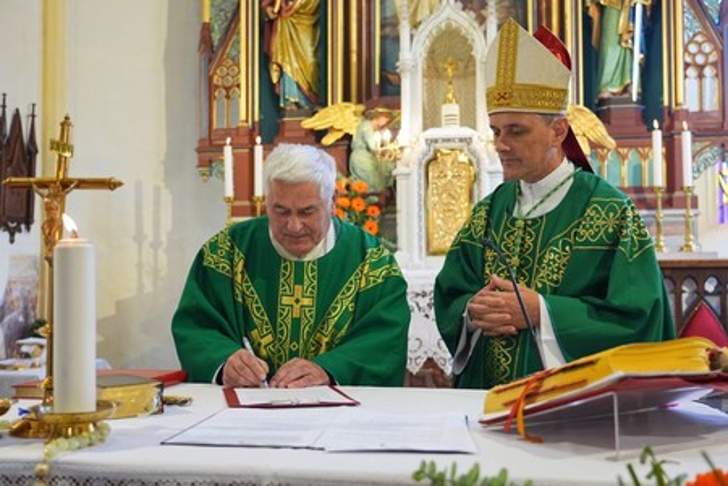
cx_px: 364
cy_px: 243
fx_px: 728
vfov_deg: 36.9
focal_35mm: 36
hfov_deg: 53.1
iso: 1000
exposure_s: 1/125
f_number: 4
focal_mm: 36
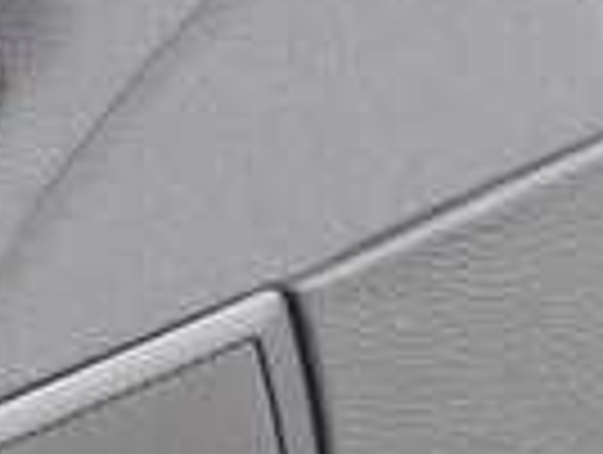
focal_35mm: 134
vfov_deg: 10.5
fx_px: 2338
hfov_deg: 13.0
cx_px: -558
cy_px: 800
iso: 640
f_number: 2.3
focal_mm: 5.4
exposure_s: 1/30
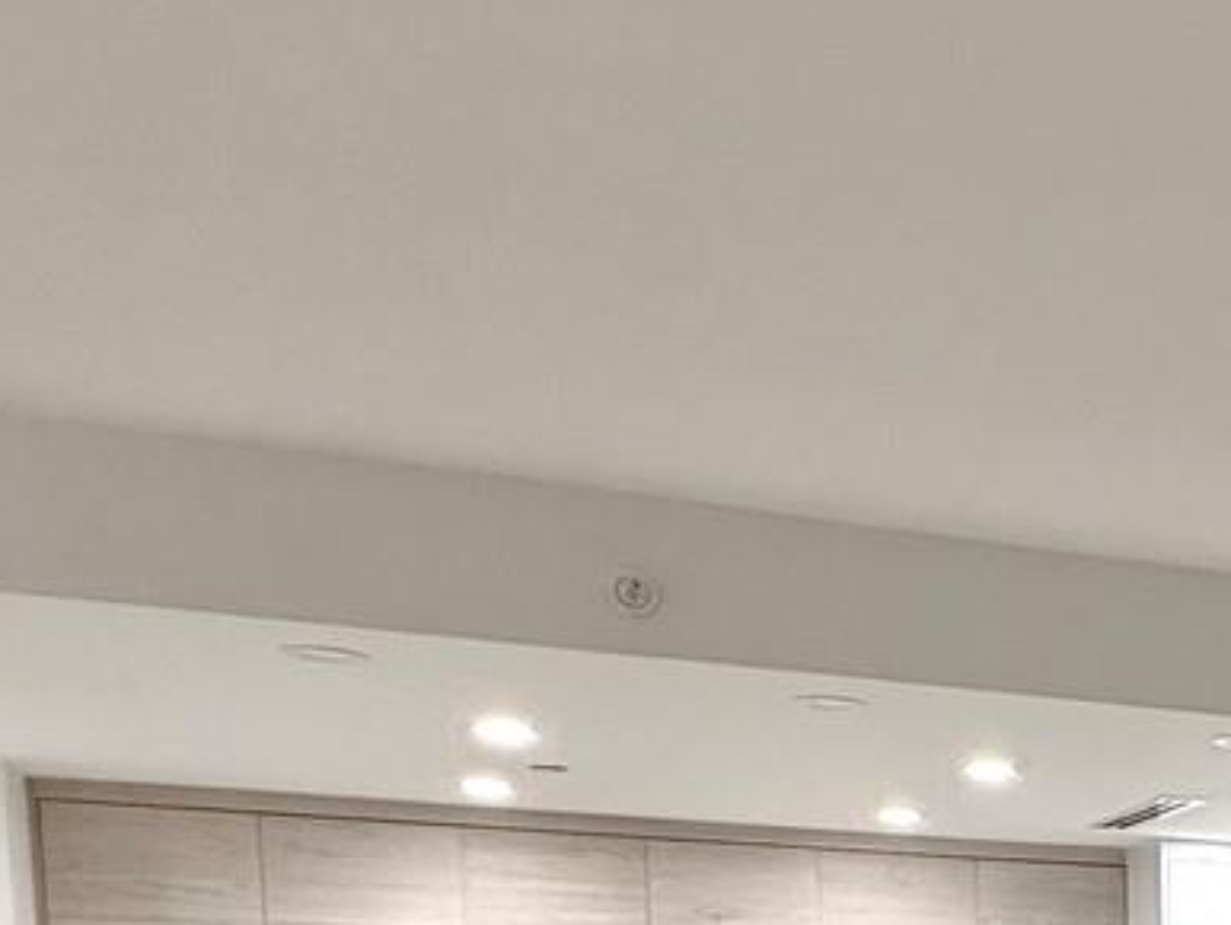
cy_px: 1317
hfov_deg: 28.0
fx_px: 2064
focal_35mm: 58
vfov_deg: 21.8
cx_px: 1563
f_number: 2.2
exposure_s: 1/120
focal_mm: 2.22
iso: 125
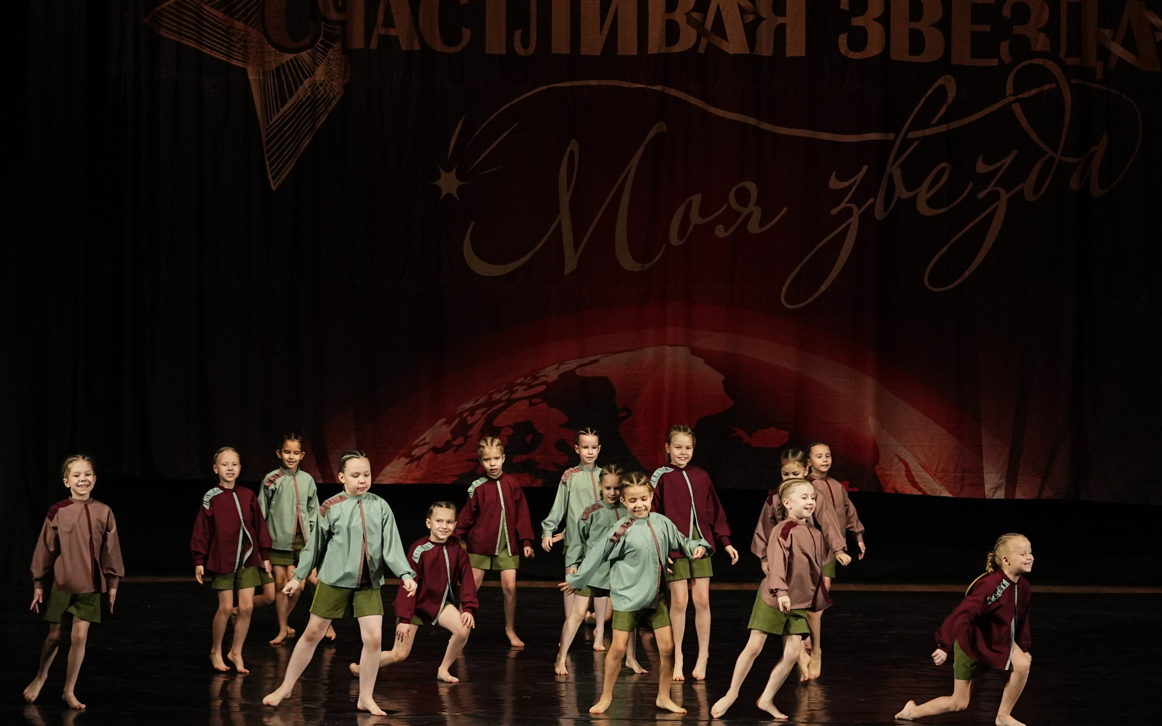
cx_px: 562
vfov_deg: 10.9
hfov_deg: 17.4
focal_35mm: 120
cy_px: 312
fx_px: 3800
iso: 2500
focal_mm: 70
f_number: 2.8
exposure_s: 1/400
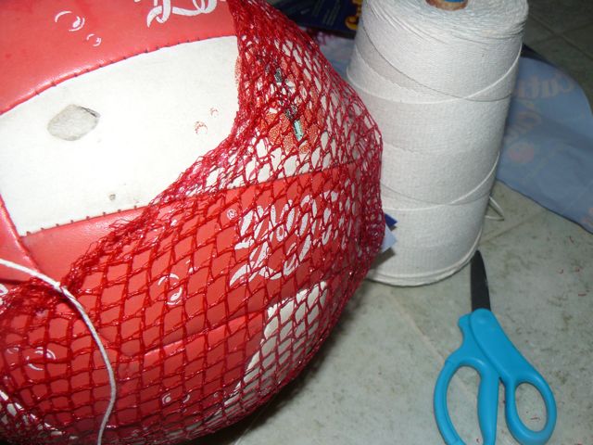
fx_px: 617
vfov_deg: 39.7
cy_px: 222
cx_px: 296
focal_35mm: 36
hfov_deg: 51.4
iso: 100
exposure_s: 1/30
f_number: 4
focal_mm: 6
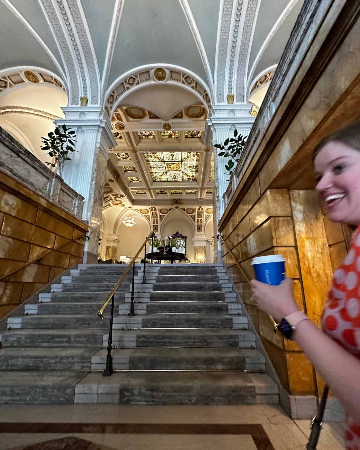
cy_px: 240
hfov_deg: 84.0
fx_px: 200
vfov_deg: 96.7
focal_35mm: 15
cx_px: 184
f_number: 2.2
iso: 400
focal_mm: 2.22
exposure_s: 1/60
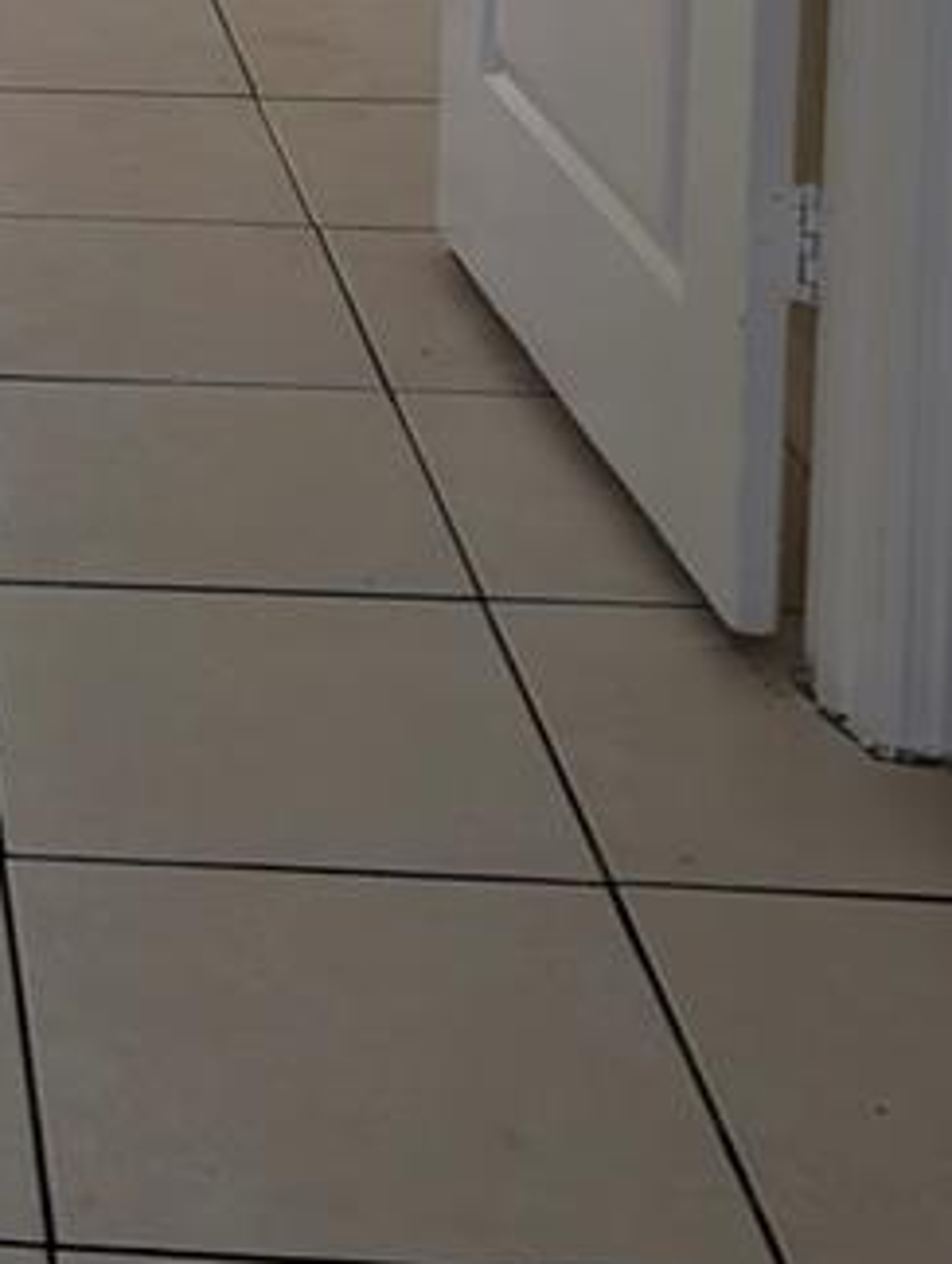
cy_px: -722
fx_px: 3255
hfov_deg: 15.1
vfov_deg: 18.9
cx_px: -595
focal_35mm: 89
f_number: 1.68
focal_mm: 6.9
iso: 20
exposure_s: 1/339
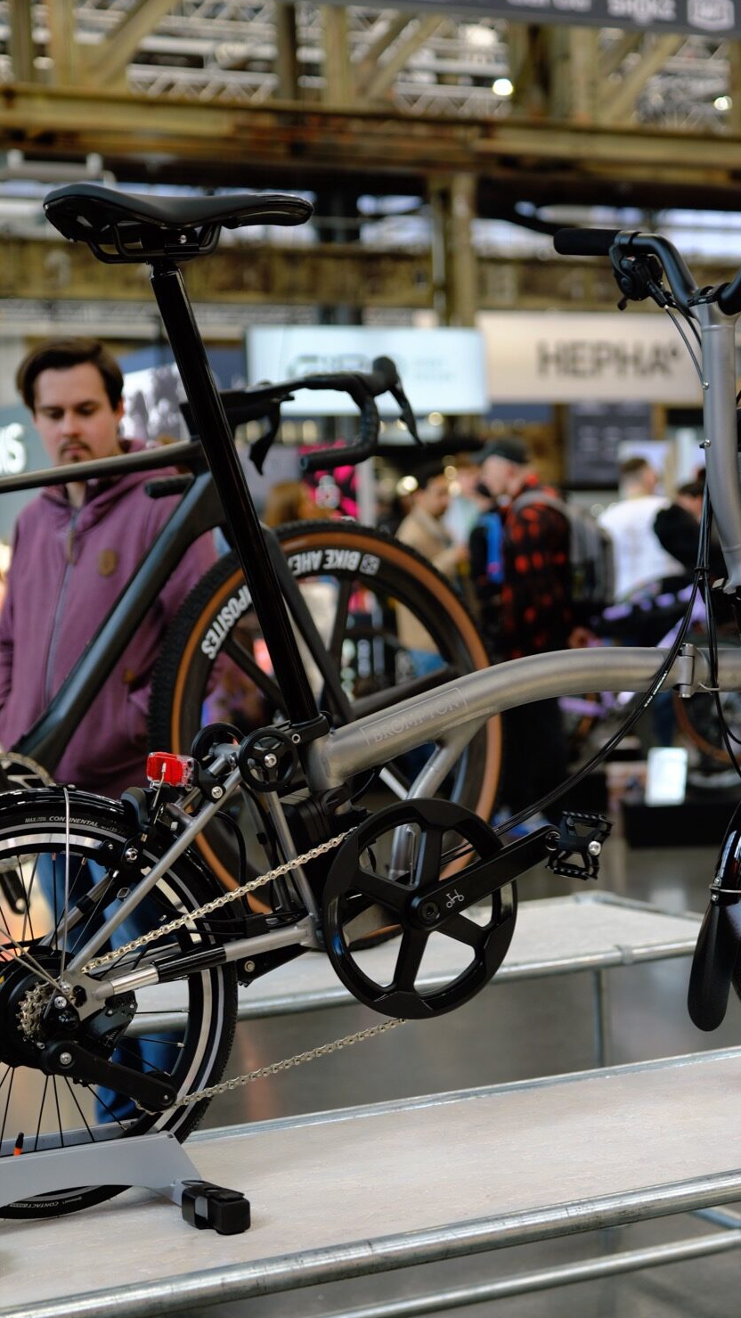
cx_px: 521
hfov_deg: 17.7
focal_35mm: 68
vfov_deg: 30.8
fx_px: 2375
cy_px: 866
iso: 100
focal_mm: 48
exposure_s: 1/100
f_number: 2.8
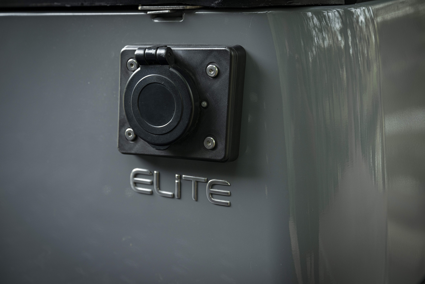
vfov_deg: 19.5
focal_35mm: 70
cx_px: 212
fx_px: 826
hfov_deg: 28.8
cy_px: 142
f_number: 4
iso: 400
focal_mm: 70
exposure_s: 1/100
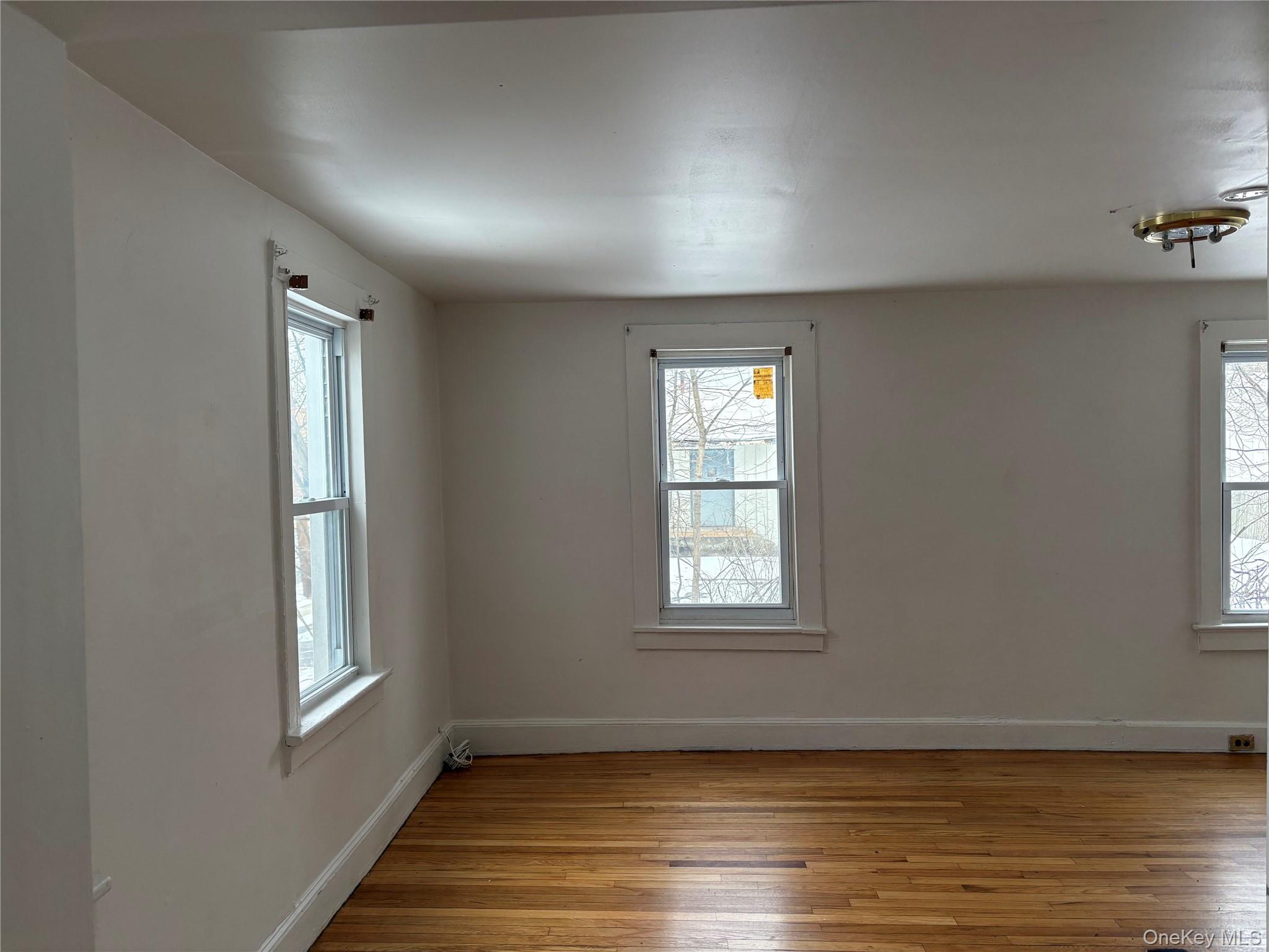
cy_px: 476
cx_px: 634
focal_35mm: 26
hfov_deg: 67.3
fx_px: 953
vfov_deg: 53.1
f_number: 1.6
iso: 100
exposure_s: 1/178
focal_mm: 5.96
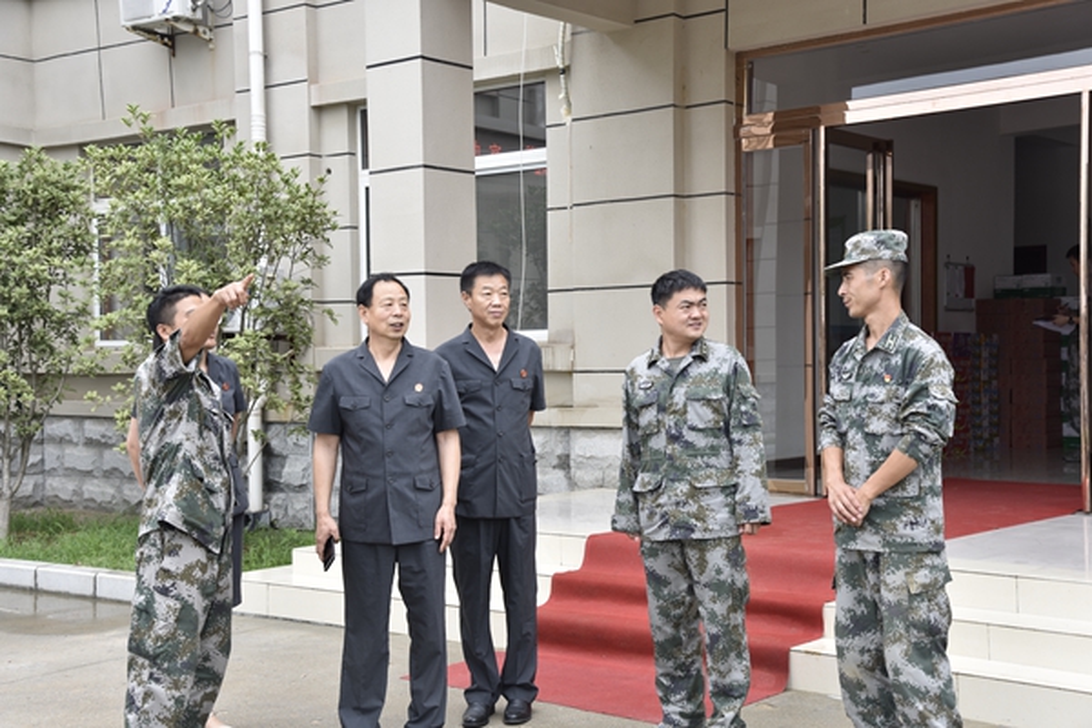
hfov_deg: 39.6
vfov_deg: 27.0
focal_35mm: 50
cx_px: 546
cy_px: 364
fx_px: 1517
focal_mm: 50
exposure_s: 1/50
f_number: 6.3
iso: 180
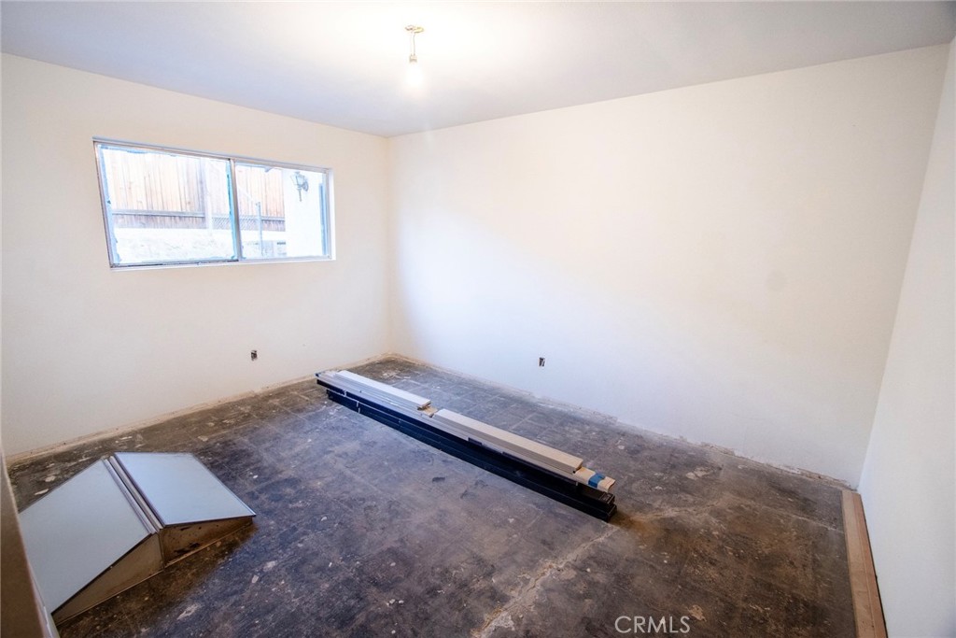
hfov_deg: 100.4
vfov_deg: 77.3
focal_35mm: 15
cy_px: 319
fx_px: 398
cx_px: 478
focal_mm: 10
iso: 800
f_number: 5.6
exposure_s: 1/25
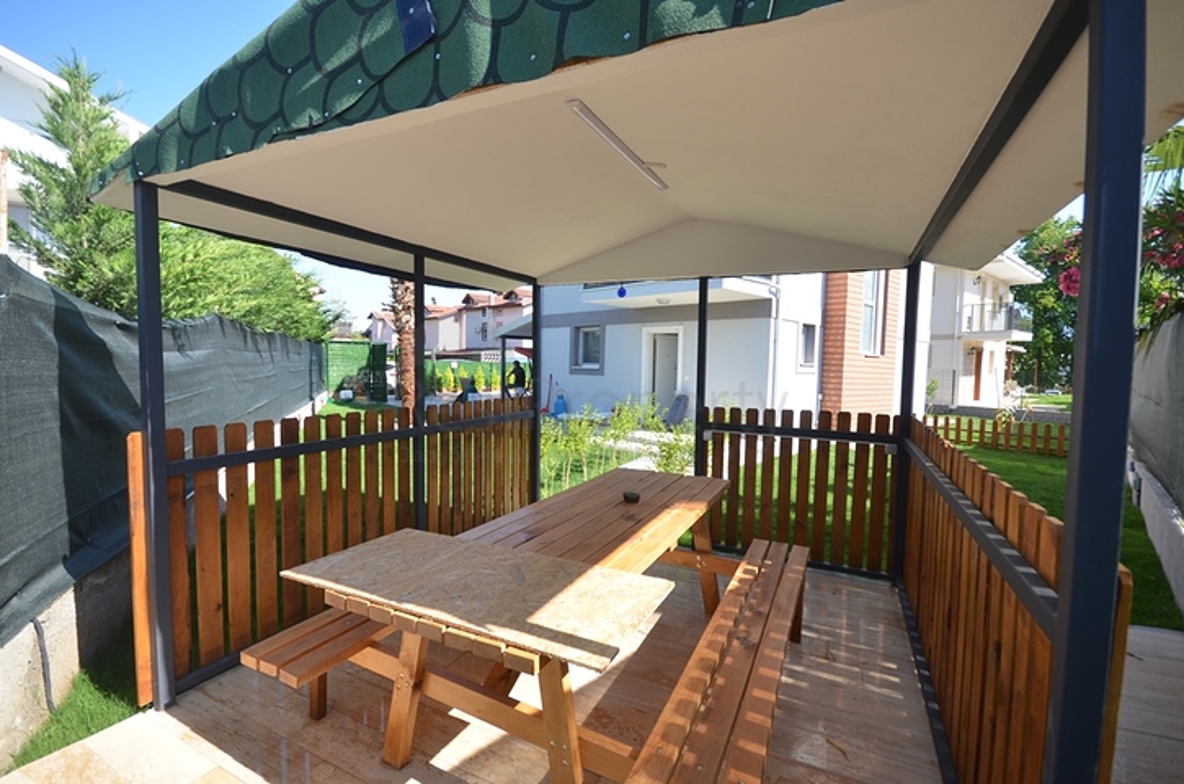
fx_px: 492
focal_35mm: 15
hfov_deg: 100.5
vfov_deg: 77.1
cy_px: 392
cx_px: 592
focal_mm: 10
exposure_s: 1/125
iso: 100
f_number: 6.3
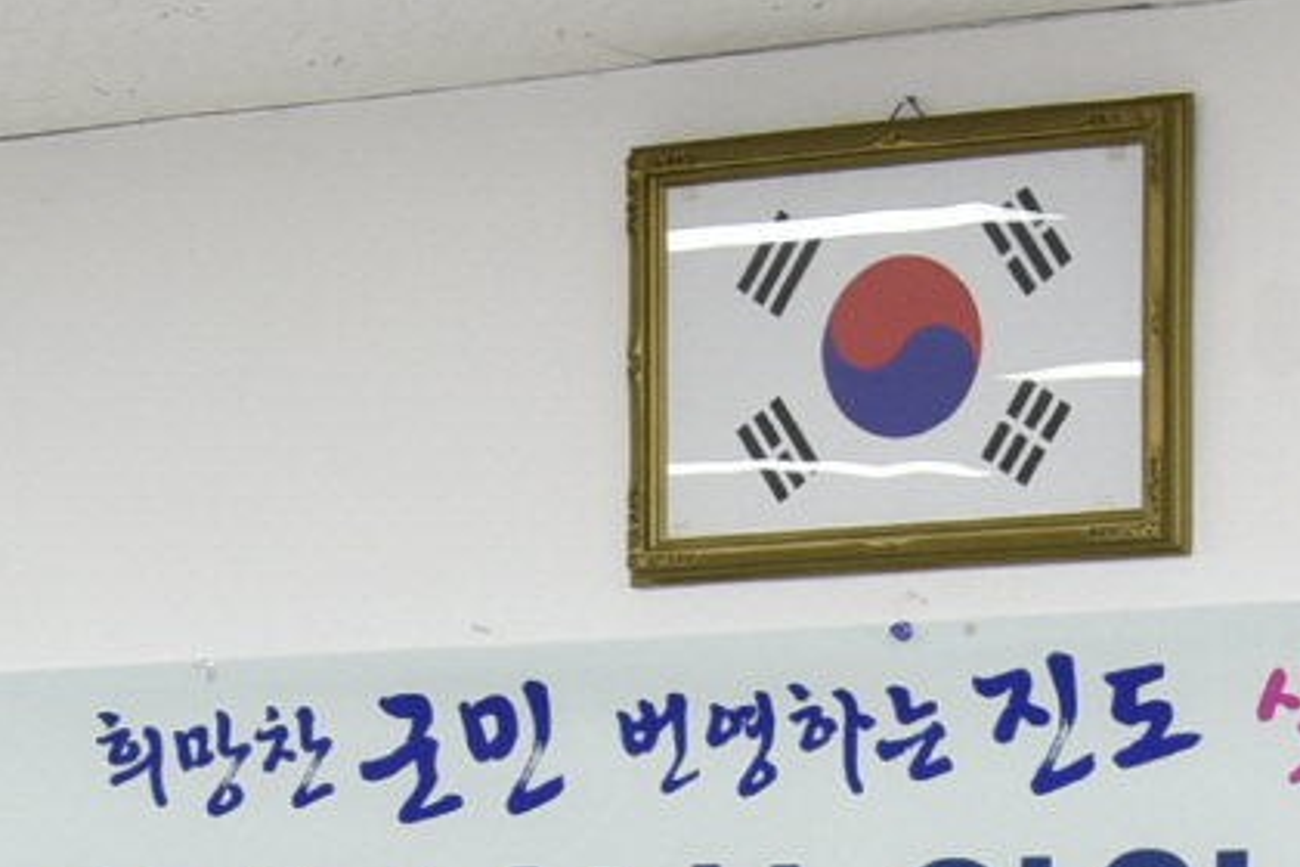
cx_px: 387
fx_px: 6391
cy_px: 1760
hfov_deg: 11.6
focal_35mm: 177
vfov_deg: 7.4
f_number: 4.5
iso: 800
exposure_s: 1/125
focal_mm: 31
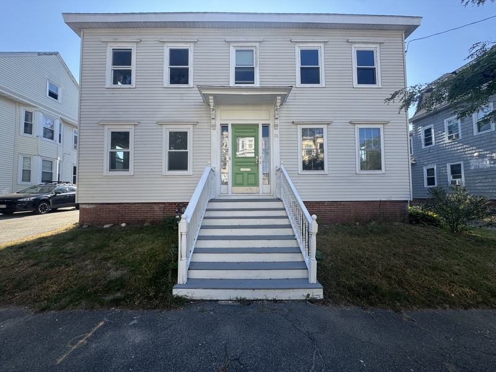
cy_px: 186
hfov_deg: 102.1
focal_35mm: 14
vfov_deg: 85.7
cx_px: 248
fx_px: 201
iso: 40
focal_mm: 2.22
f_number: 2.2
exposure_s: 1/488
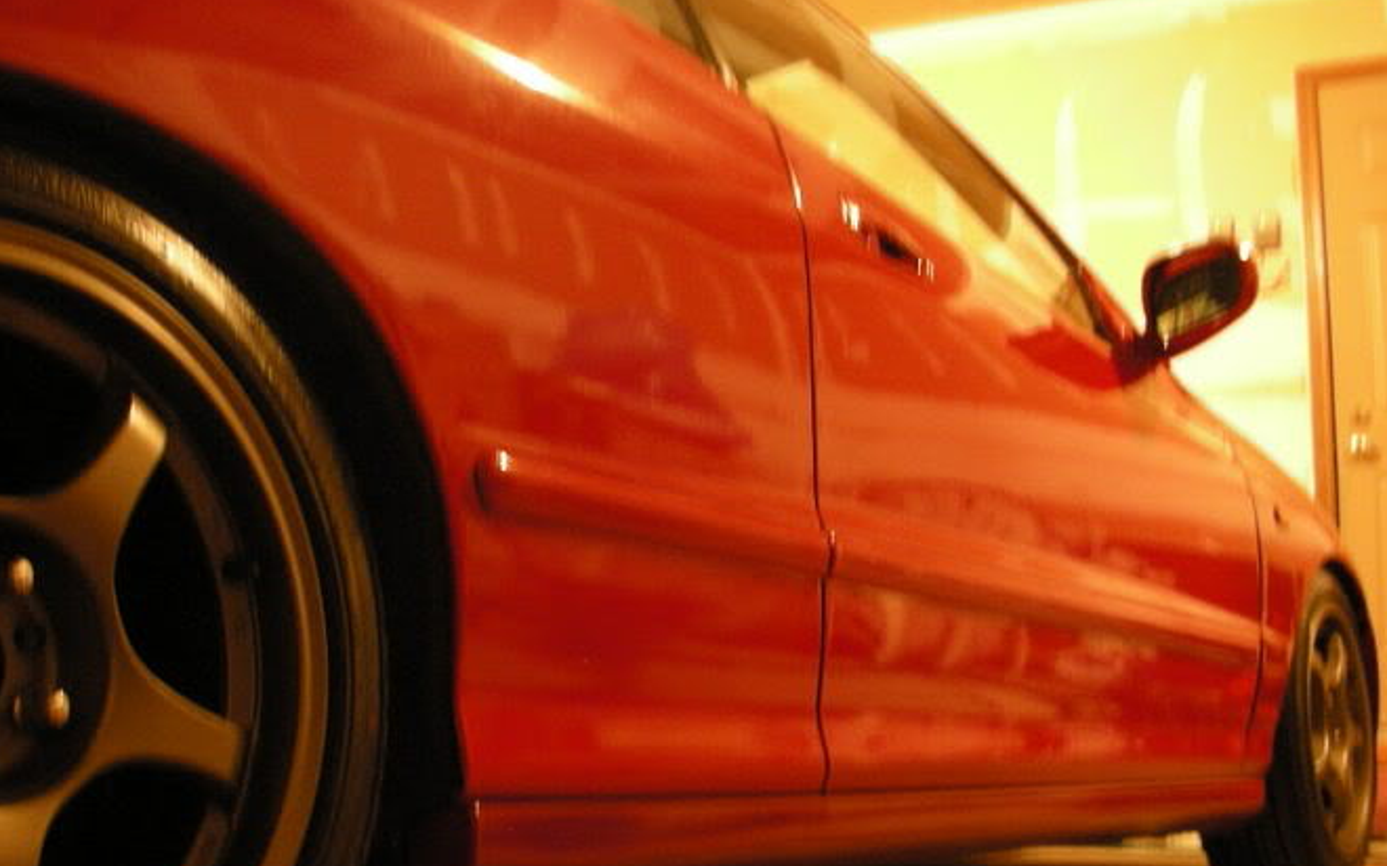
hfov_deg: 44.1
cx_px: 551
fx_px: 1700
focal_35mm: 45
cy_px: 570
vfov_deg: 28.4
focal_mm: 5.8
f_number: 3
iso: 200
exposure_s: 2
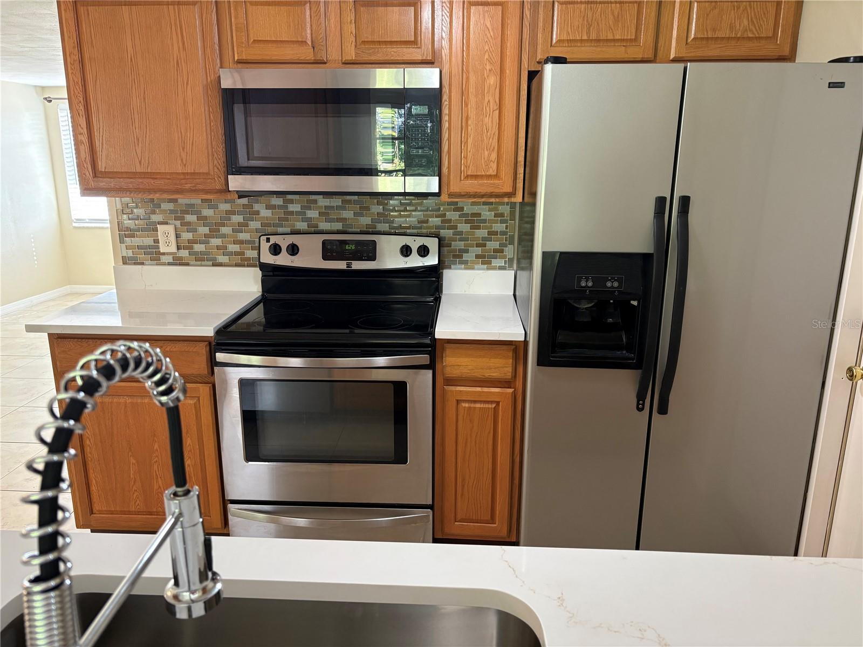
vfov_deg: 53.1
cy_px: 324
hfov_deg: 67.3
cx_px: 432
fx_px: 648
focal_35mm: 26
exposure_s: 1/60
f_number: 1.6
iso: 160
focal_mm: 5.96
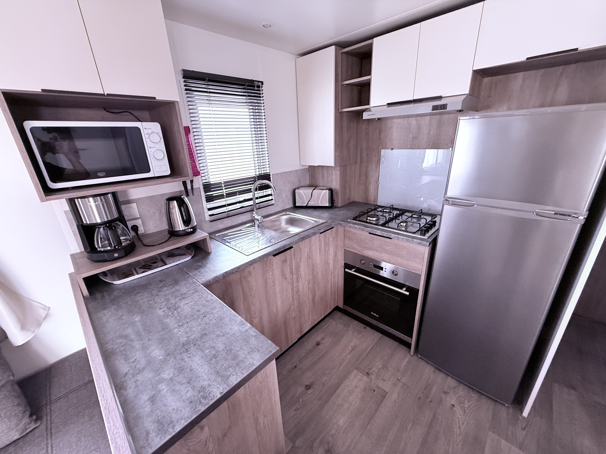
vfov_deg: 85.7
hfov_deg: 102.1
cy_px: 227
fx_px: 245
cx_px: 303
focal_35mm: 14
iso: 400
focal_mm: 2.22
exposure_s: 1/60
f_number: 2.2
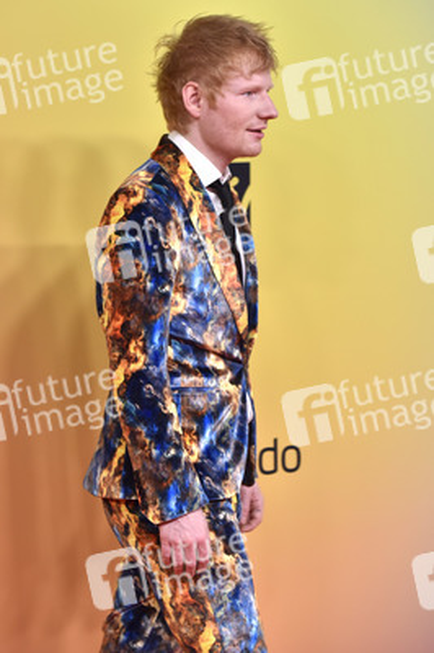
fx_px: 2264
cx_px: 217
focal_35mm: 125
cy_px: 326
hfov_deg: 10.9
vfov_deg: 16.4
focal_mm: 125
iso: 2000
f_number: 5.6
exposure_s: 1/200
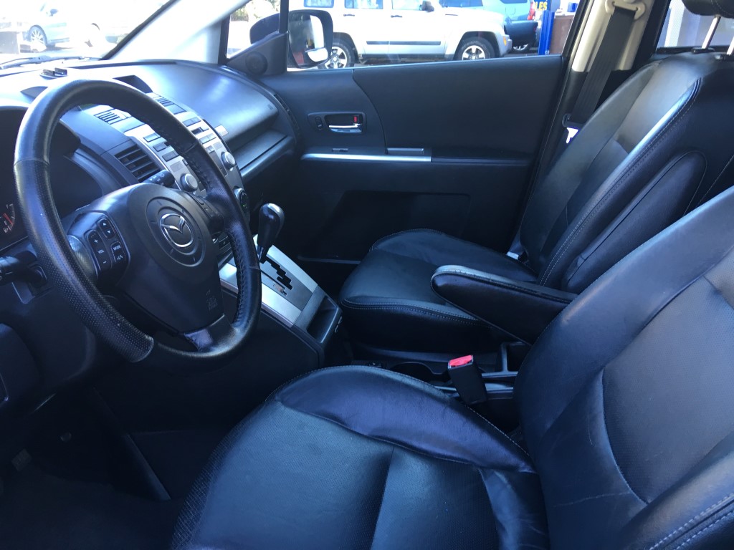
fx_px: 615
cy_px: 275
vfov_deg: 48.2
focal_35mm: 29
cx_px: 367
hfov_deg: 61.7
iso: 50
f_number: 2.2
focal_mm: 4.15
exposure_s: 1/30
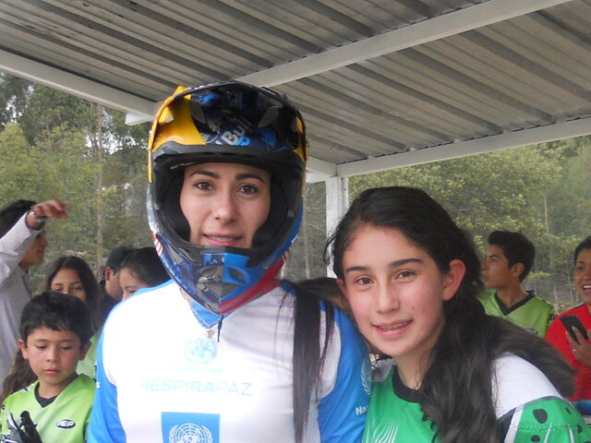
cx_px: 296
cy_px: 222
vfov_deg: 51.4
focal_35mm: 27
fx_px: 461
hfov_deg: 65.3
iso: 125
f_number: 3.2
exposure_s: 1/30
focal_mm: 4.9
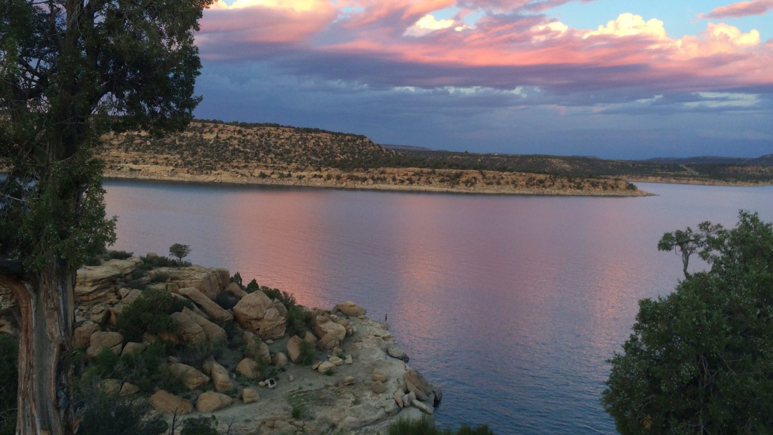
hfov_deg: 59.5
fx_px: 676
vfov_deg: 35.6
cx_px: 386
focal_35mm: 33
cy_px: 204
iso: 40
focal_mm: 4.15
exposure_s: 1/60
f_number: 2.2
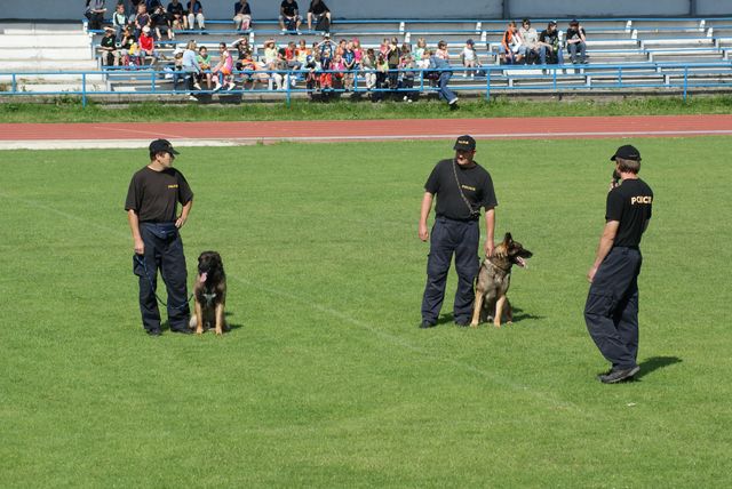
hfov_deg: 10.2
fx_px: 4121
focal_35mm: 202
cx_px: 366
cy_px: 244
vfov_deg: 6.8
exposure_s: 1/250
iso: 100
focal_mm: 135
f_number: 6.3
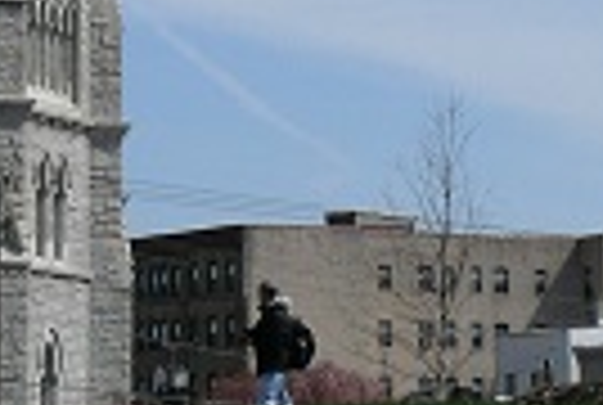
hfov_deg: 9.0
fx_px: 3710
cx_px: -328
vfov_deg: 6.1
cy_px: -360
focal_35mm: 221
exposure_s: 1/1000
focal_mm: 7.4
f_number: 5.6
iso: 100
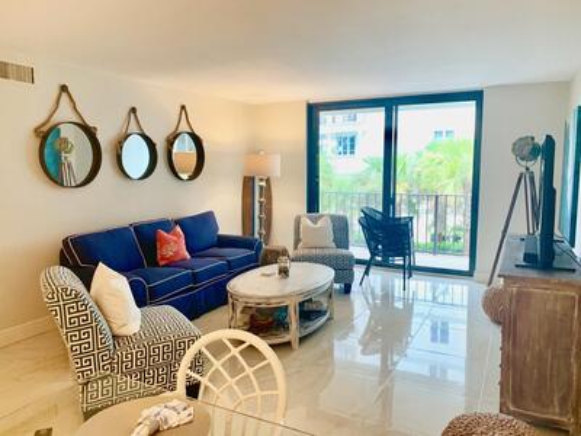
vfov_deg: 53.1
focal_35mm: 26
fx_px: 436
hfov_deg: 67.3
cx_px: 290
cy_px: 218
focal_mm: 4.25
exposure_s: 1/60
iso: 250
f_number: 1.8
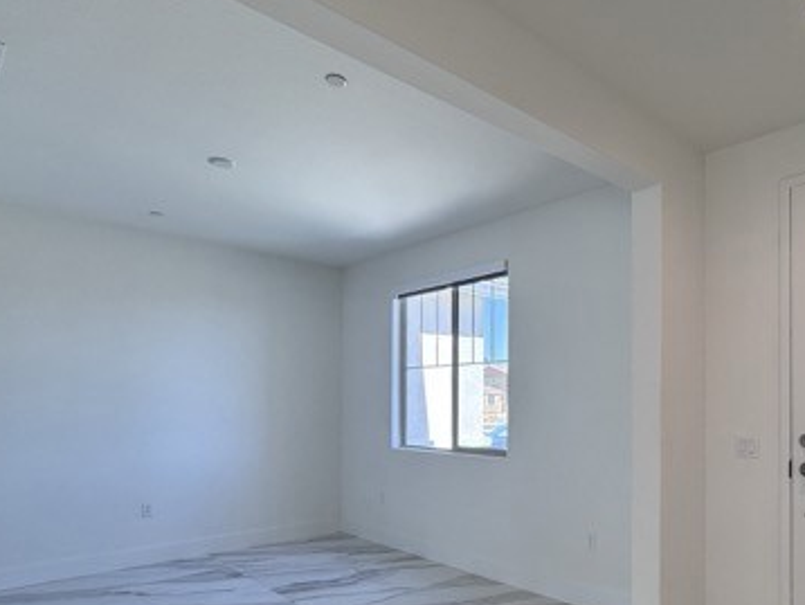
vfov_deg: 54.0
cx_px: 510
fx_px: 582
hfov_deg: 68.1
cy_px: 396
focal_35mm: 25
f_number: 2.2
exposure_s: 1/120
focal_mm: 2.22
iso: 50
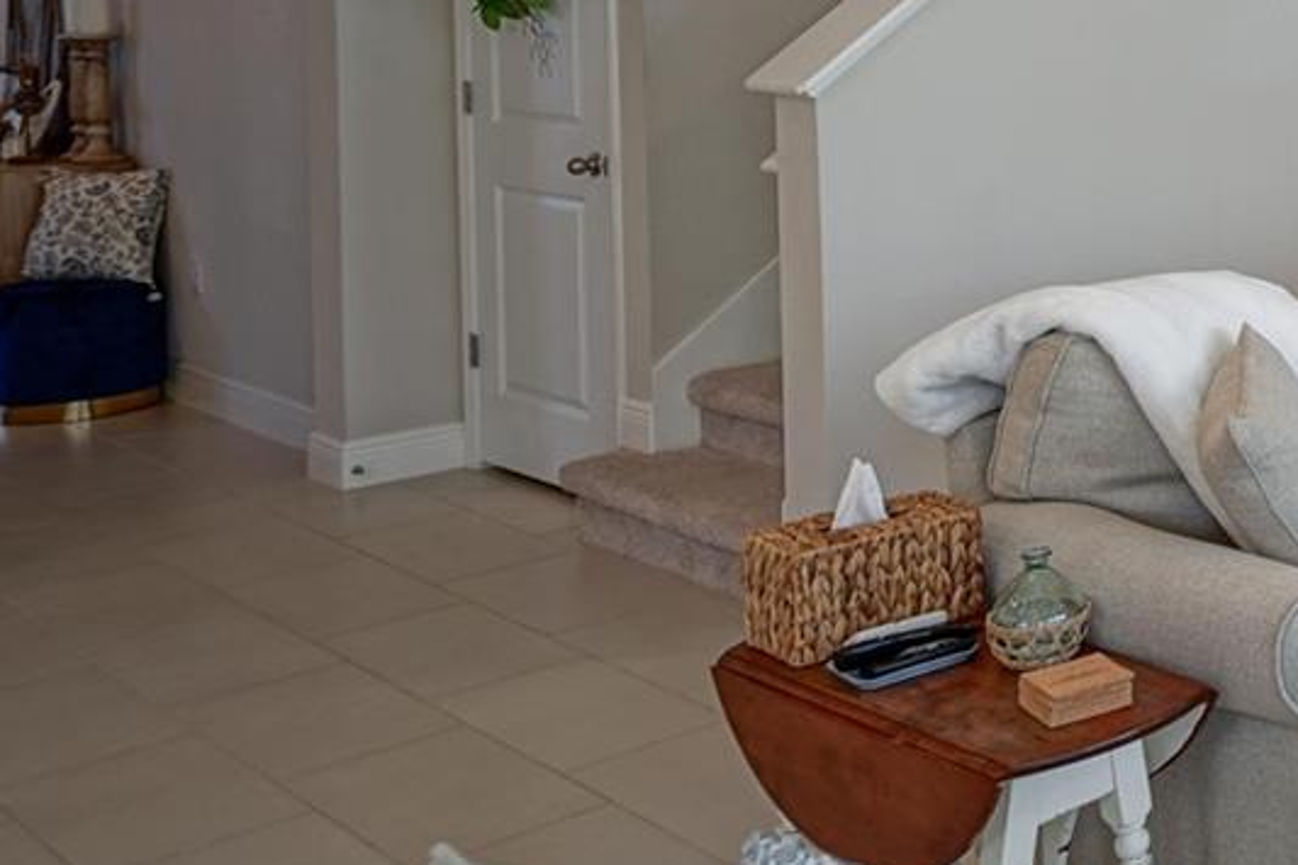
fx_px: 1730
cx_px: 1812
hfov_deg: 29.8
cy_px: 12
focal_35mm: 48
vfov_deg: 26.6
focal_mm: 16
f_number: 4
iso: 160
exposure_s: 1/60
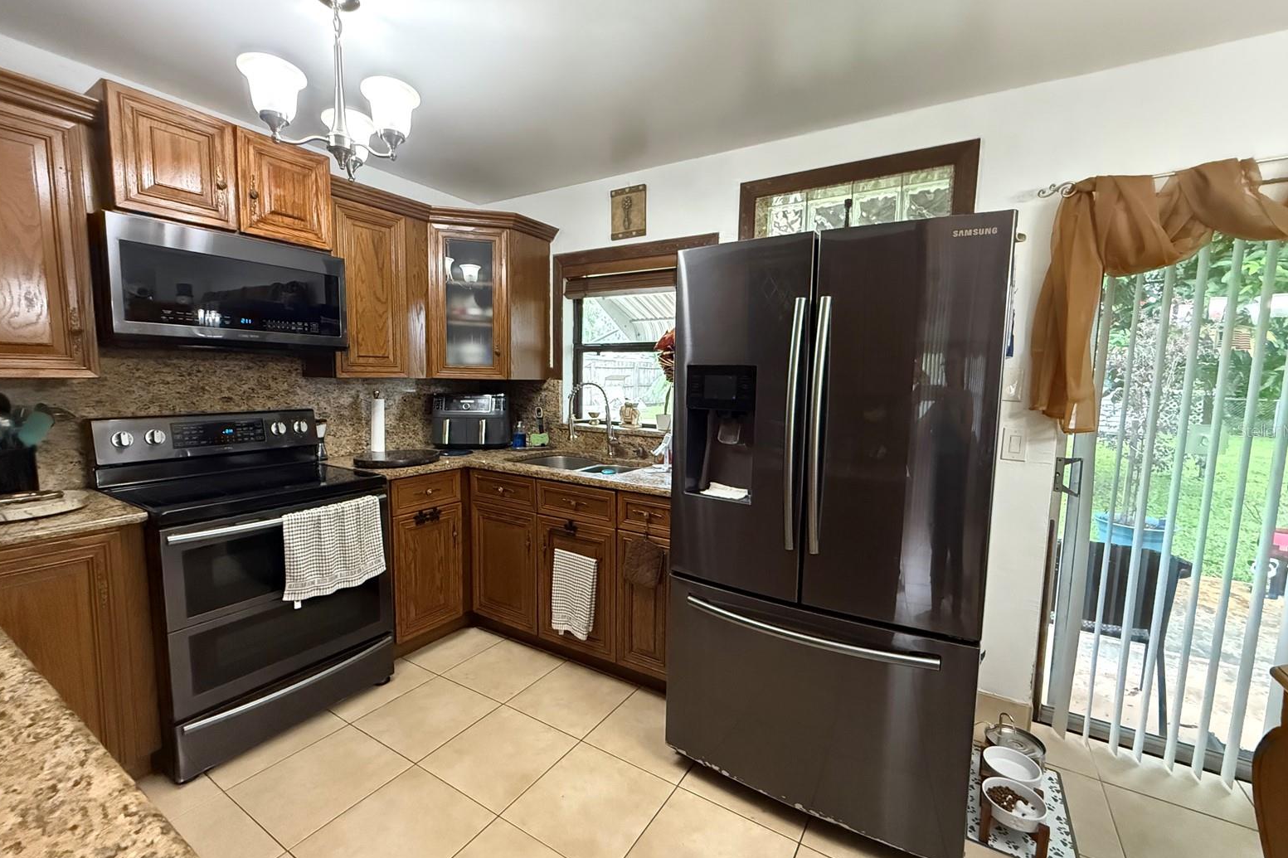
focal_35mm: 15
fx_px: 537
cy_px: 430
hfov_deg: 100.4
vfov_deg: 77.3
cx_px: 652
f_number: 2.2
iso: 1250
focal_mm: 2.22
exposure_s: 1/60
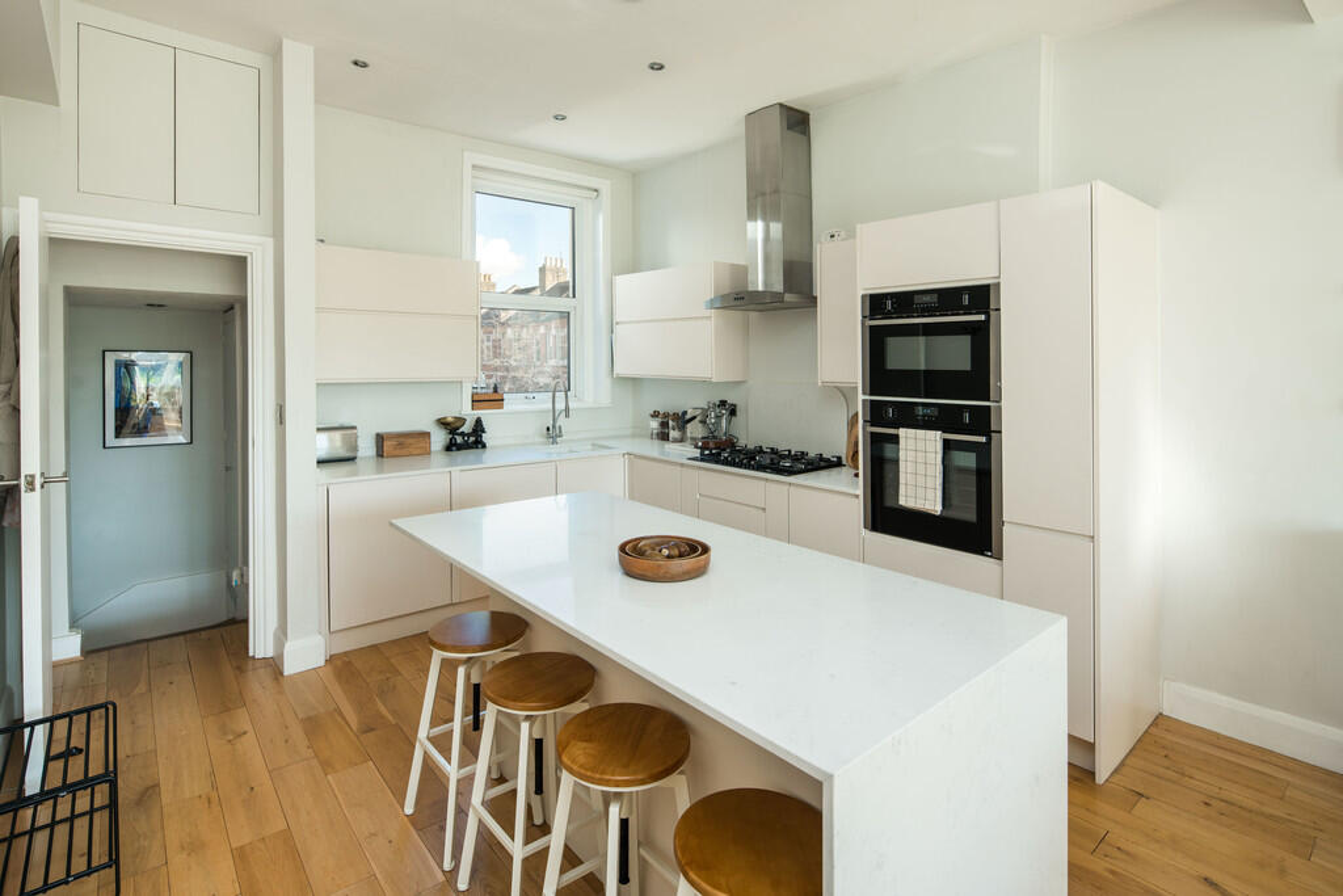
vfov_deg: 70.5
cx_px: 672
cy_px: 448
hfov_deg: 93.3
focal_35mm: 17
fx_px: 634
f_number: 8
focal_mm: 17
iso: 250
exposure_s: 1/20
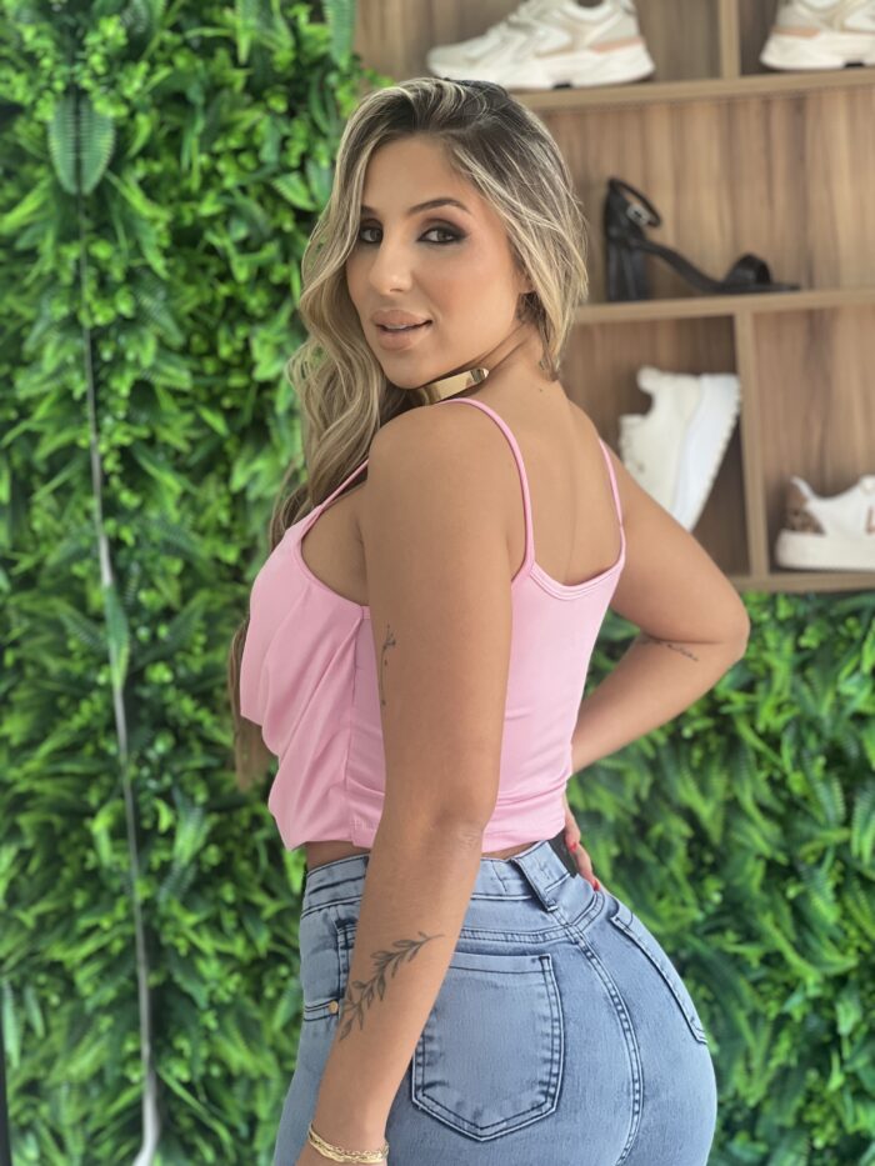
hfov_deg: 19.1
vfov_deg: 25.3
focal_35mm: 77
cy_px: 583
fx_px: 2595
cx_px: 438
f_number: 2.8
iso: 125
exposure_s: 1/60
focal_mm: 9
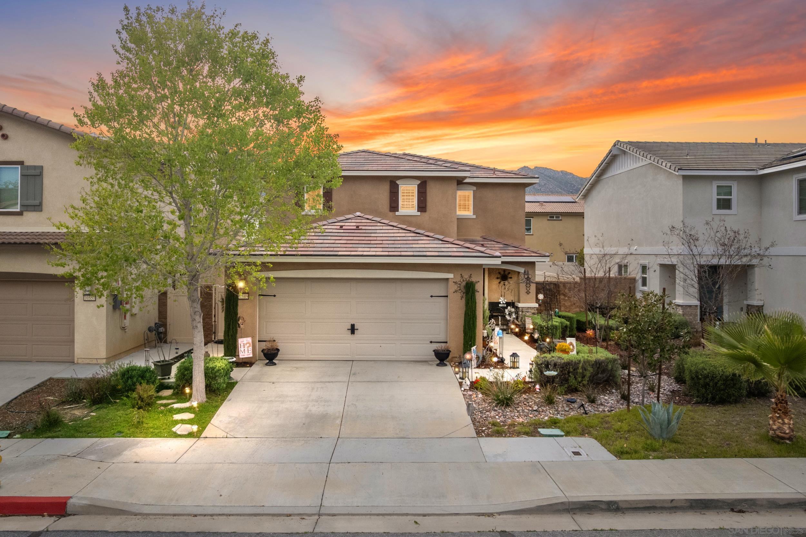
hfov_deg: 78.6
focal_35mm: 22
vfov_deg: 57.2
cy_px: 268
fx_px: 492
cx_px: 403
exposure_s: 1/2000
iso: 200
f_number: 2.8
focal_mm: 8.38
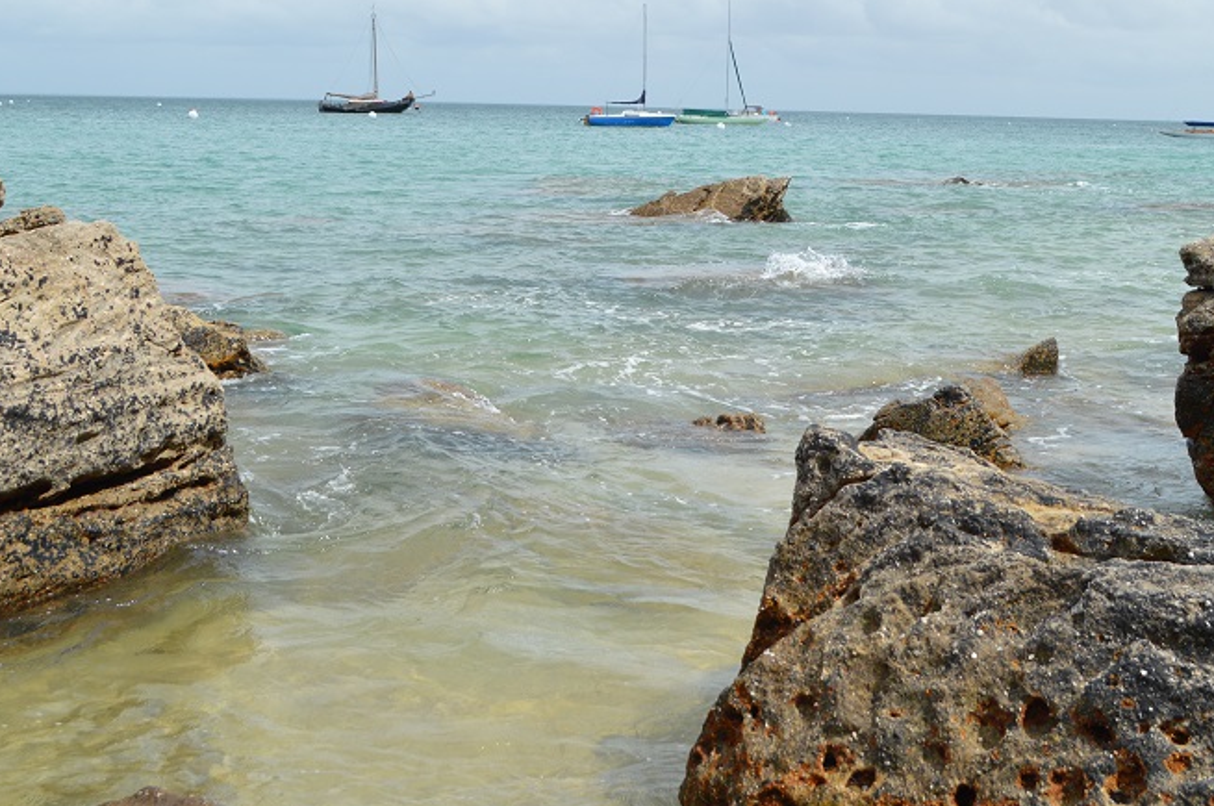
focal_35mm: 55
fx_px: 1852
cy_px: 248
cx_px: 677
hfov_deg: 36.2
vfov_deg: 24.4
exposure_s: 1/320
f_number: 9
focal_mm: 24
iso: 100
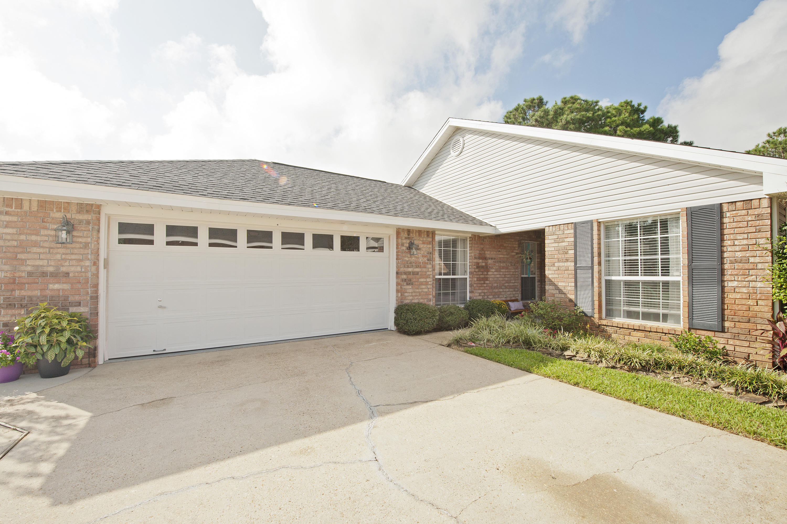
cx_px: 394
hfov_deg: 104.3
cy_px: 262
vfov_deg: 81.1
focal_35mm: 14
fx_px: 306
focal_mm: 14
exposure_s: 1/250
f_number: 10
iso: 250
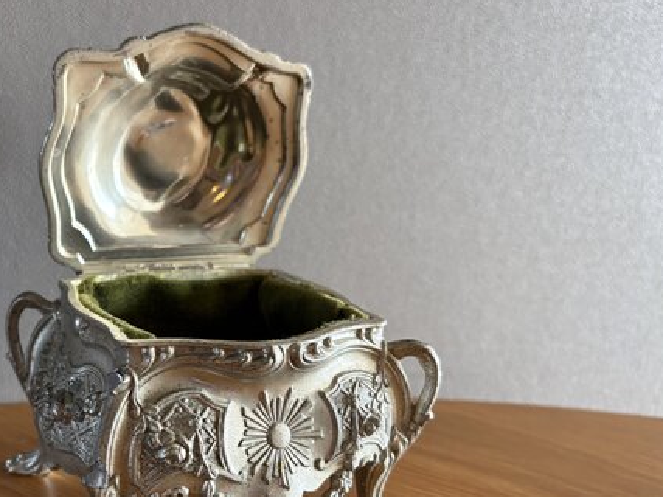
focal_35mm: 39
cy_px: 314
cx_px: 189
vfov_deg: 36.6
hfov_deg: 46.6
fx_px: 747
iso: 160
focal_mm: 5.96
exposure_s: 1/120
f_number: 1.6
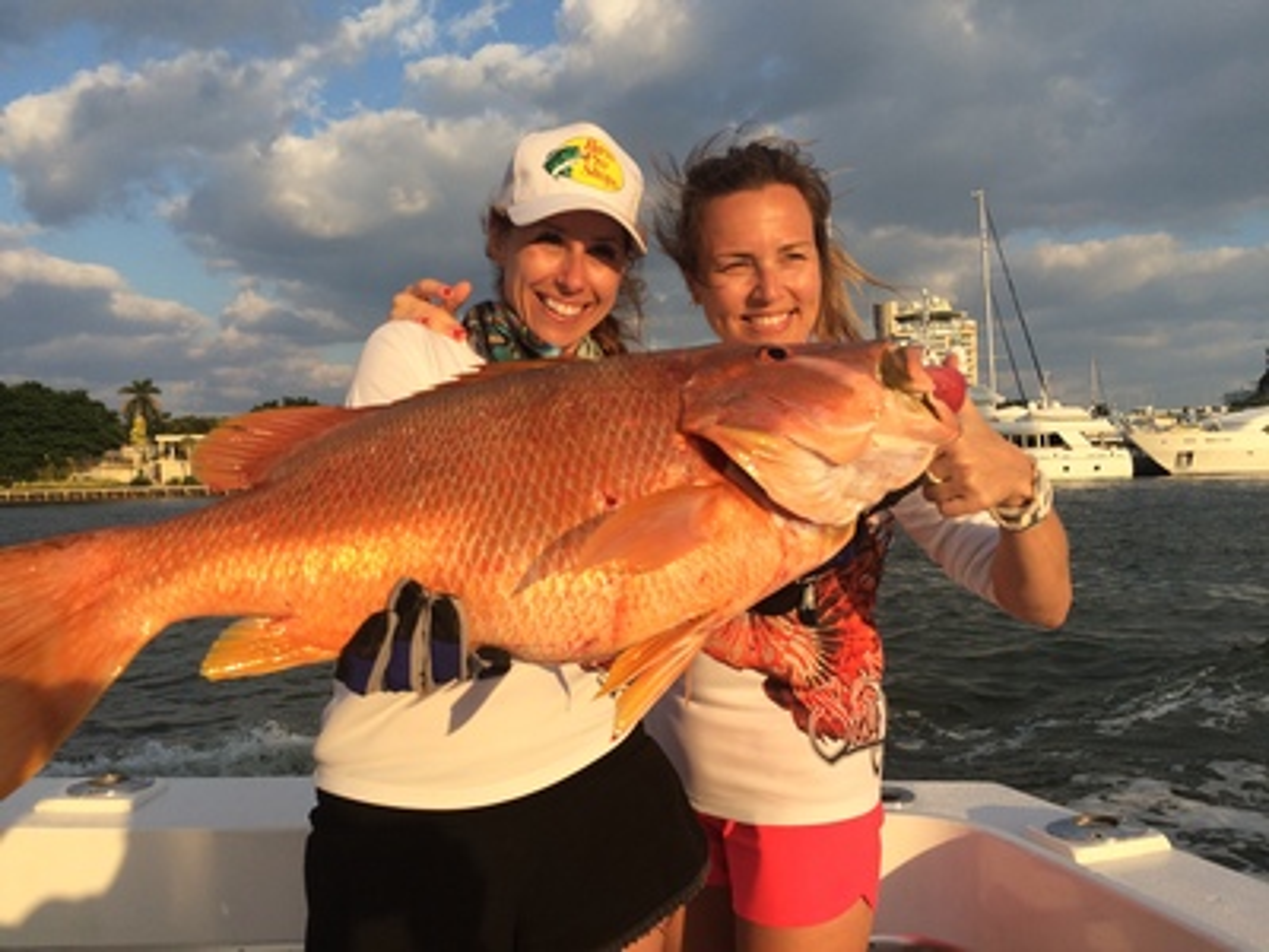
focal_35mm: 29
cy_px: 476
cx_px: 634
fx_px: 1063
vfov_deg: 48.2
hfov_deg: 61.7
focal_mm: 4.15
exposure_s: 1/1414
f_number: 2.2
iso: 32
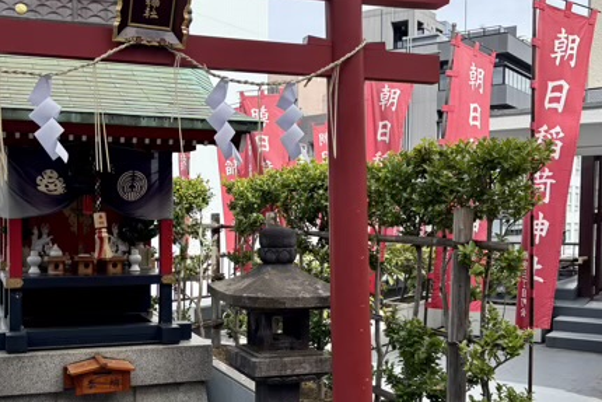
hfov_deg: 44.0
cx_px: 210
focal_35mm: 44
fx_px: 736
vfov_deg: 30.4
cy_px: 249
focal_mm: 5.96
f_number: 1.6
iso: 50
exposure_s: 1/1205
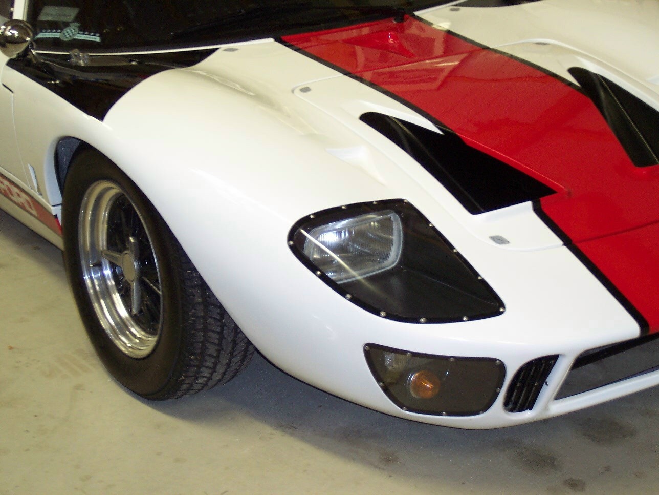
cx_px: 330
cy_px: 248
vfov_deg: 19.4
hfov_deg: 25.7
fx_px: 1447
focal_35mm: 76
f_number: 3.8
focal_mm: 16
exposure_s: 1/6
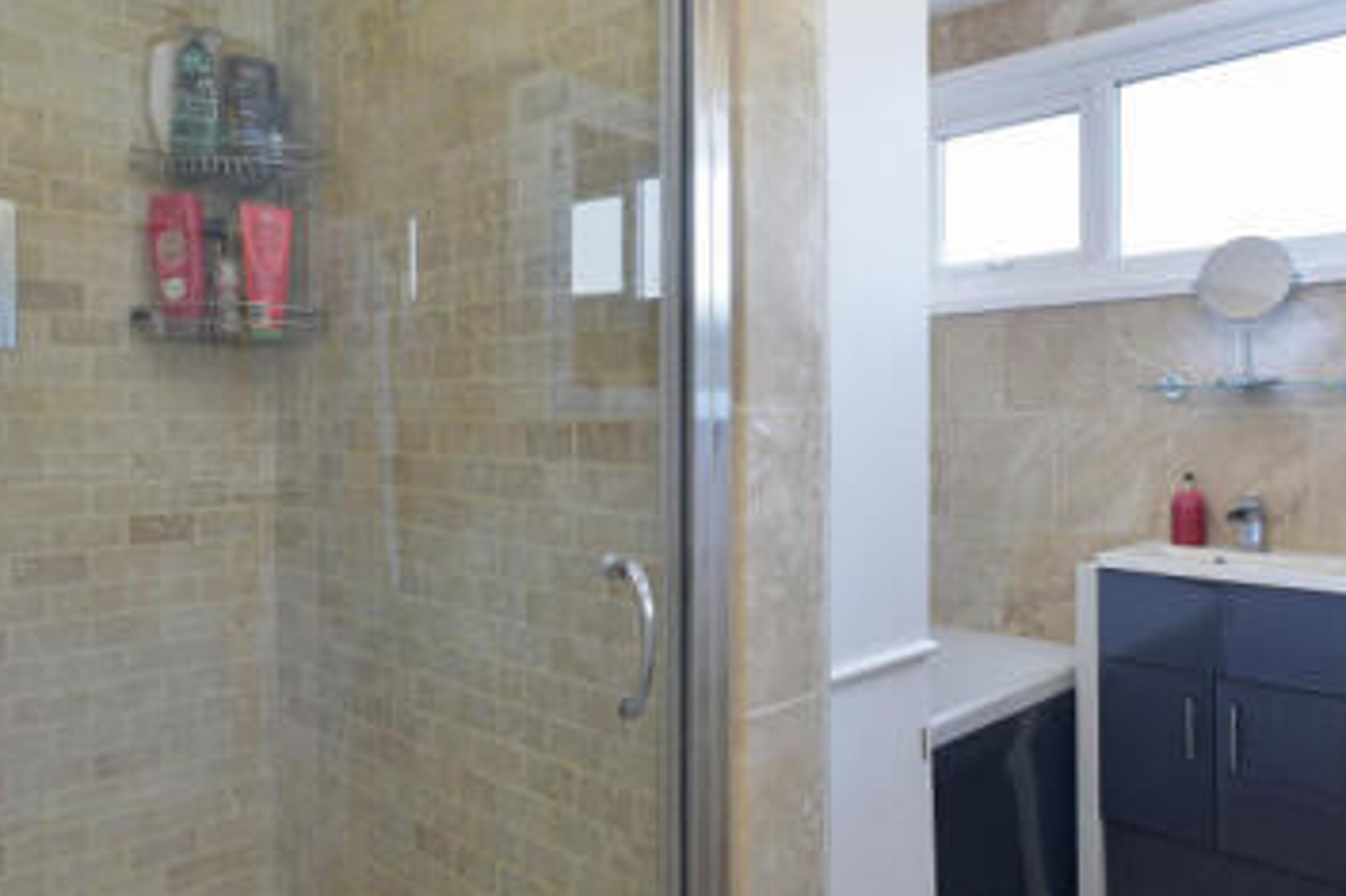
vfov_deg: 49.5
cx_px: 738
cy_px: 433
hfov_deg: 69.3
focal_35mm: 26
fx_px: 972
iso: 400
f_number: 7.1
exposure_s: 1/8
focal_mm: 14
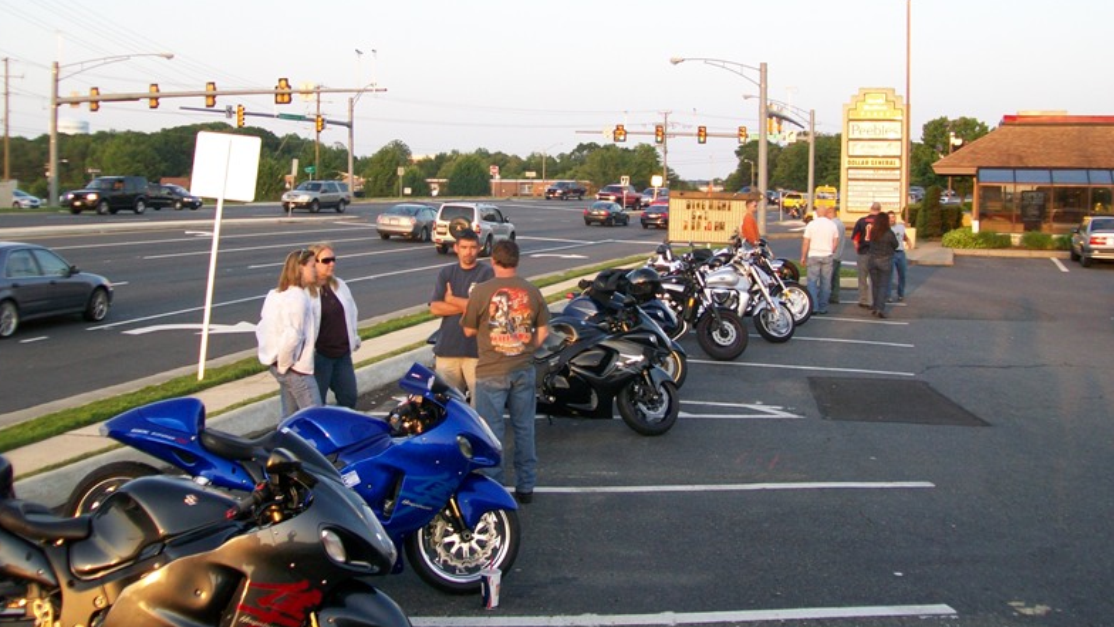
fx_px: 1182
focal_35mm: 40
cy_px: 239
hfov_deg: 50.5
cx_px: 547
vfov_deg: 29.6
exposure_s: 1/125
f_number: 2.7
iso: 64
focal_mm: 6
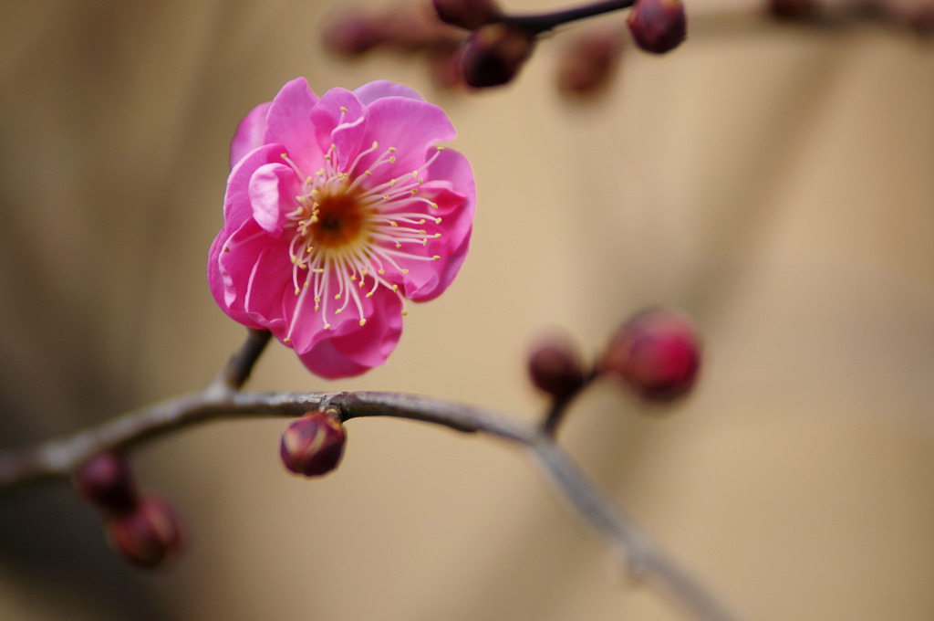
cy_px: 310
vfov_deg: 4.6
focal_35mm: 300
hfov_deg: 6.9
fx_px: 7773
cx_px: 467
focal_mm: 200
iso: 200
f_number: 4
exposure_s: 1/640
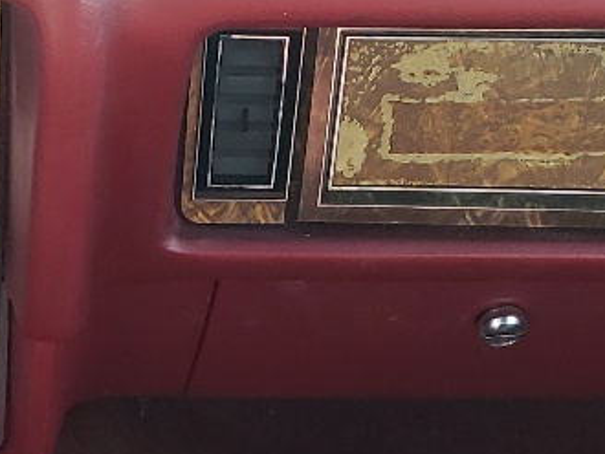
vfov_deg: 11.2
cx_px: -28
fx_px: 2204
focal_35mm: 126
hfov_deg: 15.3
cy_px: 745
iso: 67
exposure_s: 1/120
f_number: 1.5
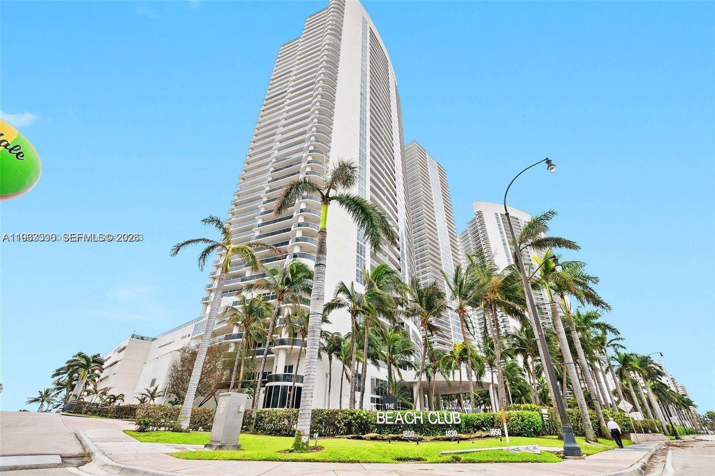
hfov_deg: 100.4
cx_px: 358
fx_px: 298
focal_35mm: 15
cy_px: 238
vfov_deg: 77.3
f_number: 8
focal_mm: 10
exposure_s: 1/200
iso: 200
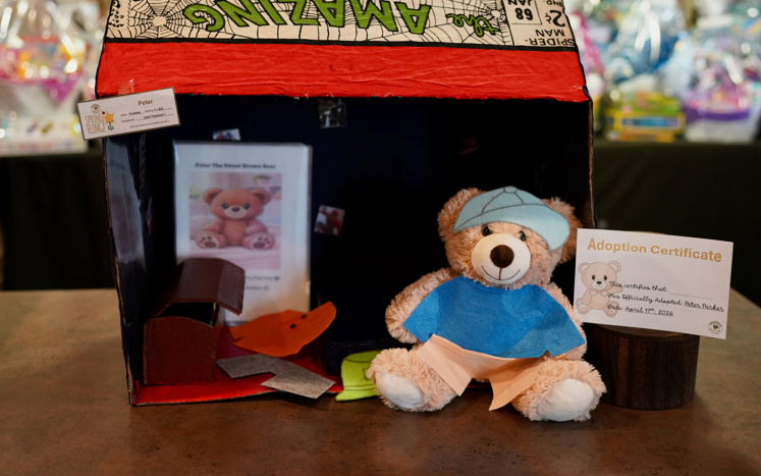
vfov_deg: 29.8
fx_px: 892
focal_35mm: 43
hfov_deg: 46.2
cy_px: 197
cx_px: 401
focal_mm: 35
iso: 2500
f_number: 2
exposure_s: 1/160
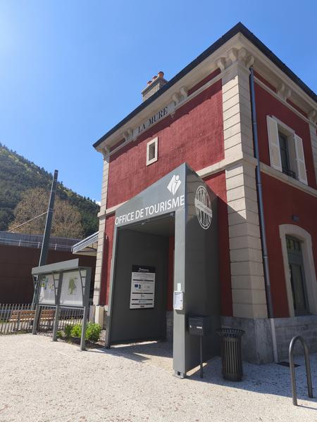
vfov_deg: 73.9
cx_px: 158
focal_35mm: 23
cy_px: 211
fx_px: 281
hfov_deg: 58.9
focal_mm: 5.35
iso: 80
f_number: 1.7
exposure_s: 1/2460
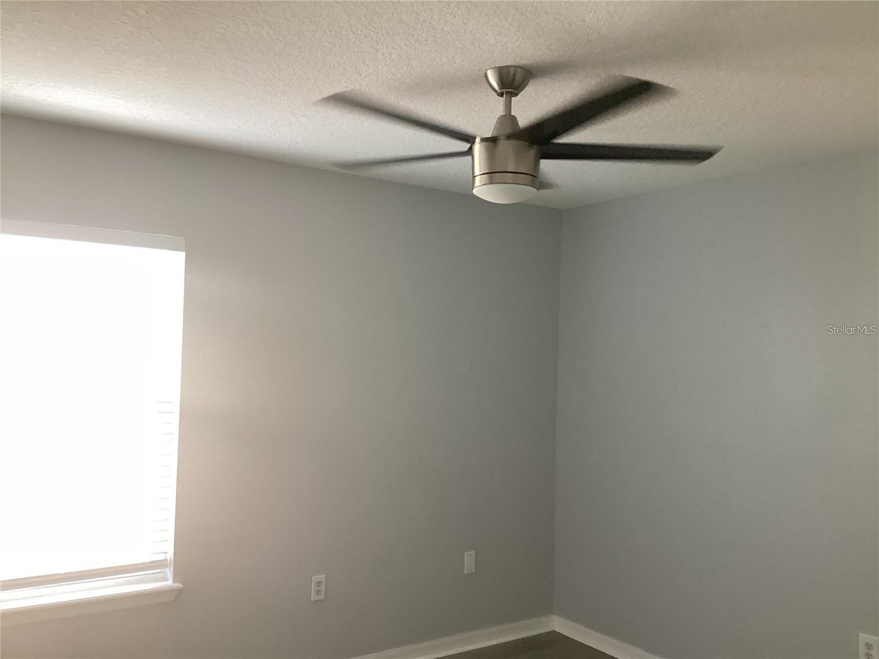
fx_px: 787
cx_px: 440
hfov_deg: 58.4
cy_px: 330
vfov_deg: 45.4
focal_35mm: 31
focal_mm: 3.3
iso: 250
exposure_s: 1/60
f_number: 2.4
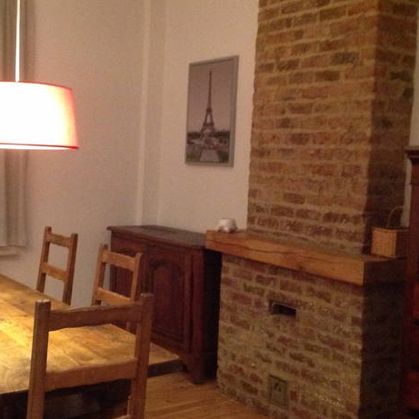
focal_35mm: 53
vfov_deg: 32.2
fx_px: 726
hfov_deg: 32.1
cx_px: 166
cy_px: 204
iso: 800
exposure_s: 1/15
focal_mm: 4.28
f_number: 2.4
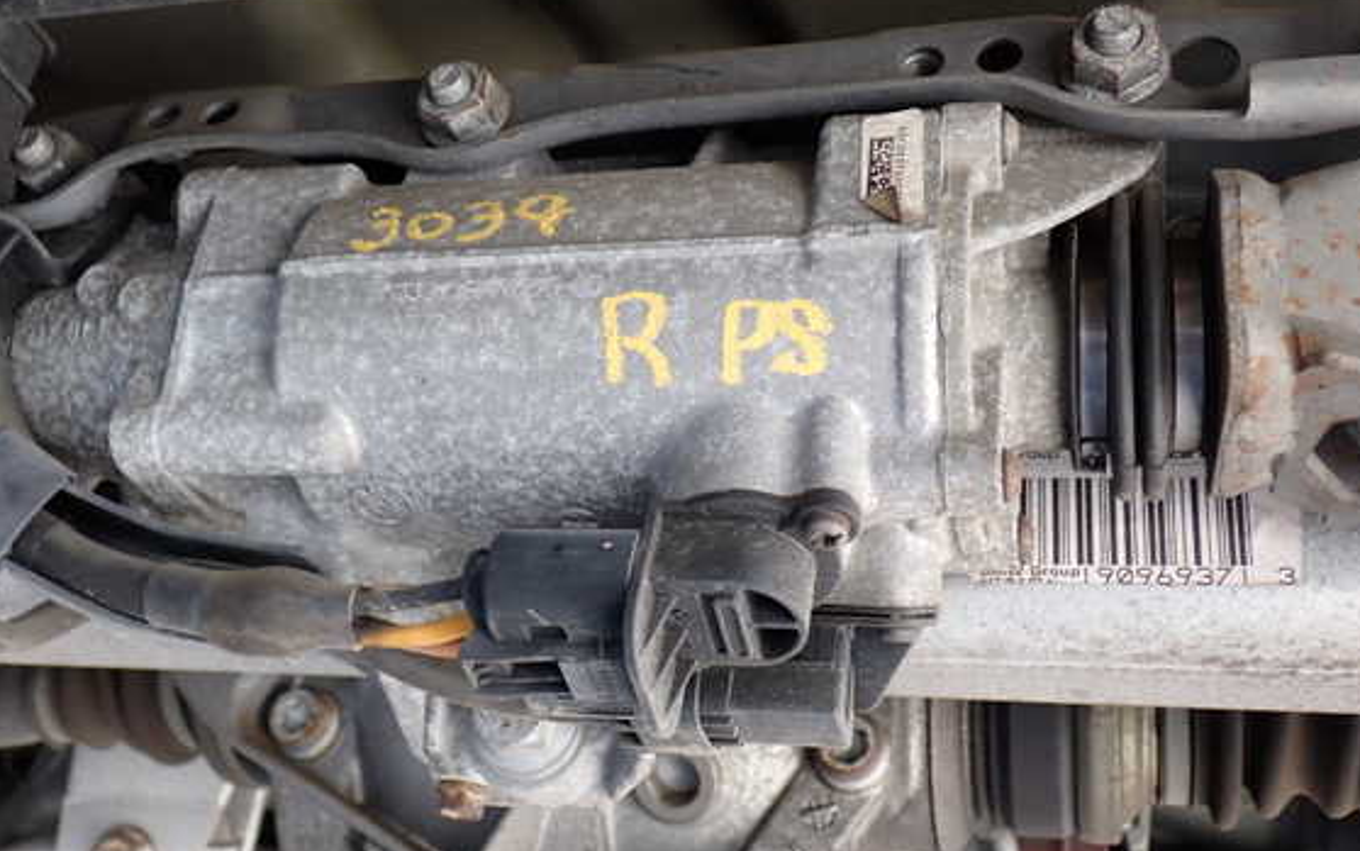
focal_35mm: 41
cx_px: 646
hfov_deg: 48.2
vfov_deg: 31.3
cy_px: 397
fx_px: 1520
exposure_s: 1/80
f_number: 2.5
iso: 160
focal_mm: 6.37
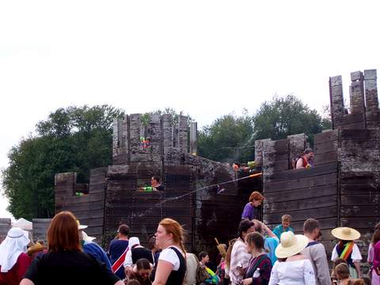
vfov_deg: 14.5
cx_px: 190
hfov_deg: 19.3
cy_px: 142
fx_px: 1120
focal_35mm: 102
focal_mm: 17.5
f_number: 4
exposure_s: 1/350
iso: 80
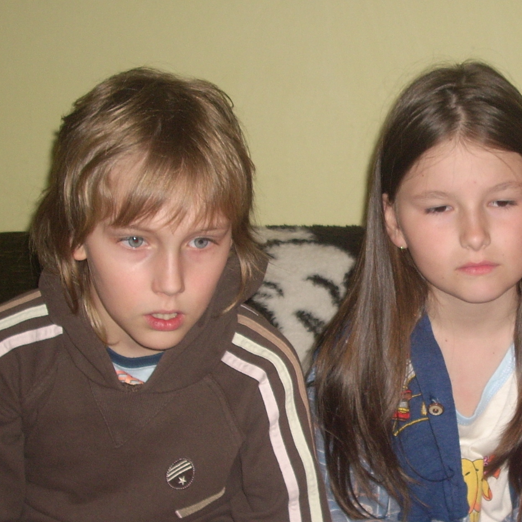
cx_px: 435
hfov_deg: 20.6
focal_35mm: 83
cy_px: 279
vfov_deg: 20.9
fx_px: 1416
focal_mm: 7.6
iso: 100
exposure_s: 1/60
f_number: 3.1
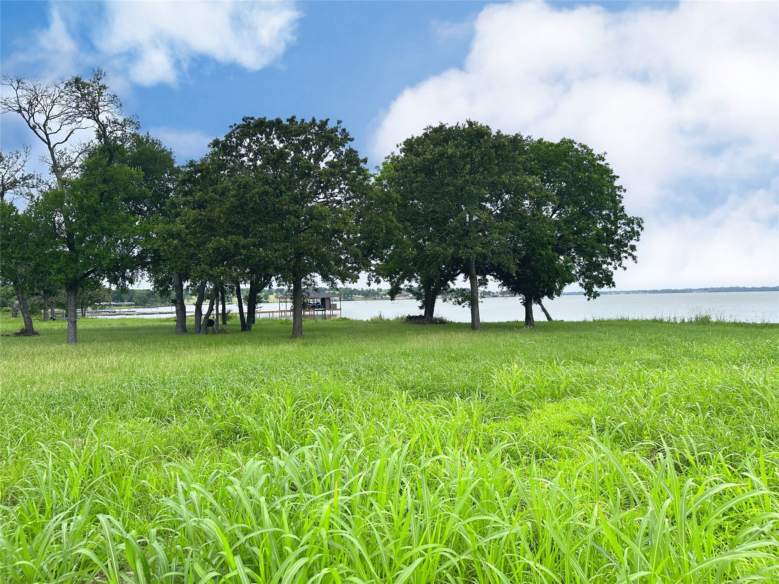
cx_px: 390
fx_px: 540
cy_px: 292
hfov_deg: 71.6
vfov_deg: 56.8
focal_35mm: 24
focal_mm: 6.86
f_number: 1.78
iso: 80
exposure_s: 1/4184
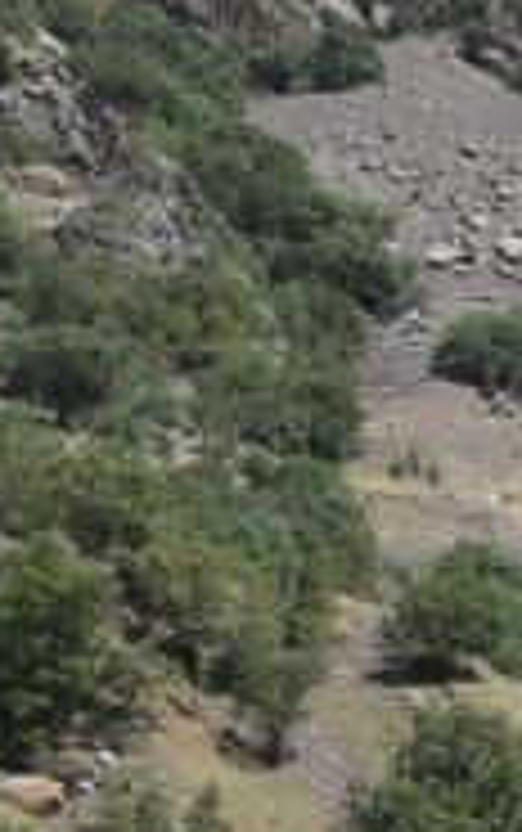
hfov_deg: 5.4
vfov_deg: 9.4
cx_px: 1868
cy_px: 717
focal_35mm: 222
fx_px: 5041
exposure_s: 1/500
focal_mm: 31
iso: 100
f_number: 5.6
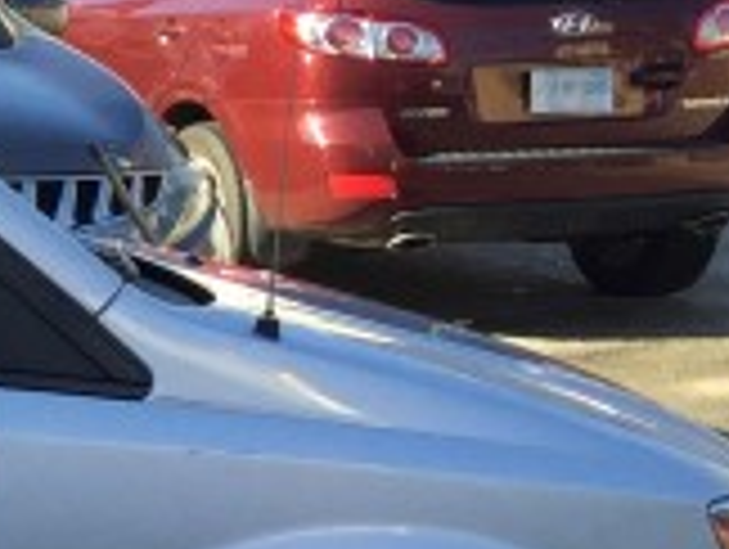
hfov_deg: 9.3
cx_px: -1215
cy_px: 500
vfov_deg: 8.1
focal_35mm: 183
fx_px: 3860
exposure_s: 1/460
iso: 32
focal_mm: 4.15
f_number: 2.2
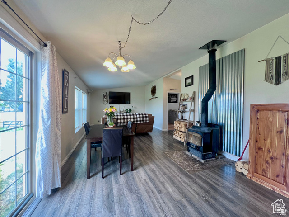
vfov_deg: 89.9
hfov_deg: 106.2
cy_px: 108
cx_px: 144
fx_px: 109
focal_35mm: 13
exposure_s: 1/120
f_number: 1.8
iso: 125
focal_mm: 1.57
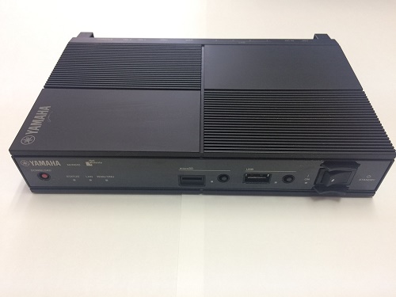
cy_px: 148
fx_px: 332
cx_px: 198
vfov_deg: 48.2
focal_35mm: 29
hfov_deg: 61.7
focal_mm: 4.15
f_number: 2.2
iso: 80
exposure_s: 1/30
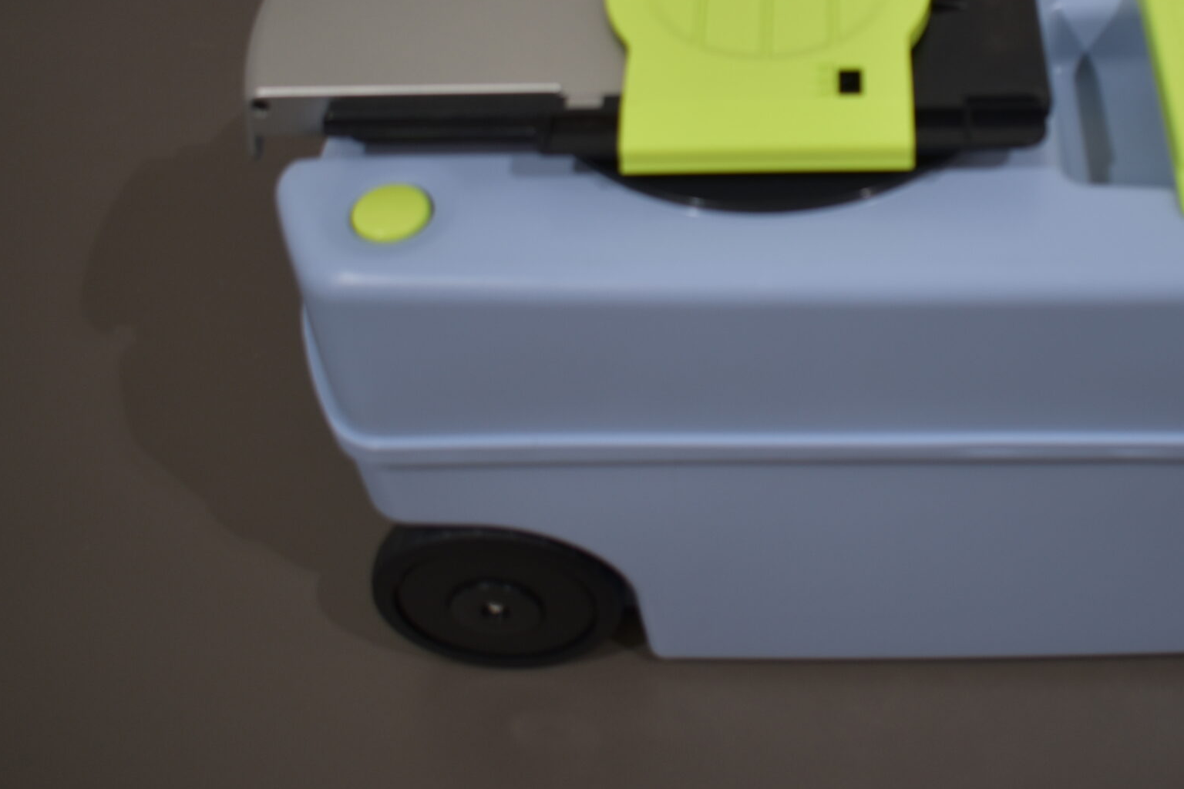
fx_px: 1644
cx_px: 871
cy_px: 191
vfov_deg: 26.6
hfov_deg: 38.7
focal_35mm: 50
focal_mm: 20
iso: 220
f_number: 3.8
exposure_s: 1/125
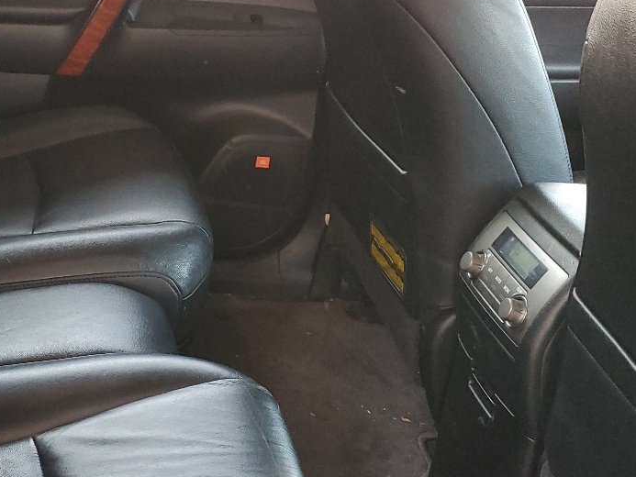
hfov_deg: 31.5
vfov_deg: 24.4
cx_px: 140
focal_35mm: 60
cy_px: 272
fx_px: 1103
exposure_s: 1/60.2
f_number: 1.5
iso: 176
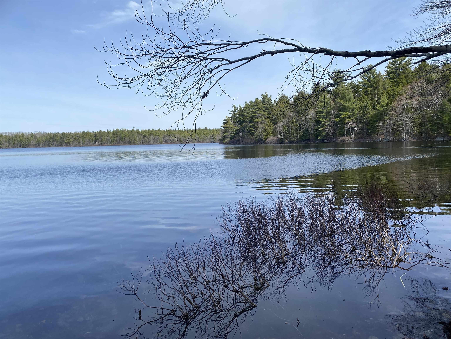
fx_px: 339
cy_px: 170
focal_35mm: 26
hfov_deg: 67.3
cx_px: 226
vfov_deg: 53.1
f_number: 1.8
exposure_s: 1/2625
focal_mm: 4.25
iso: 32
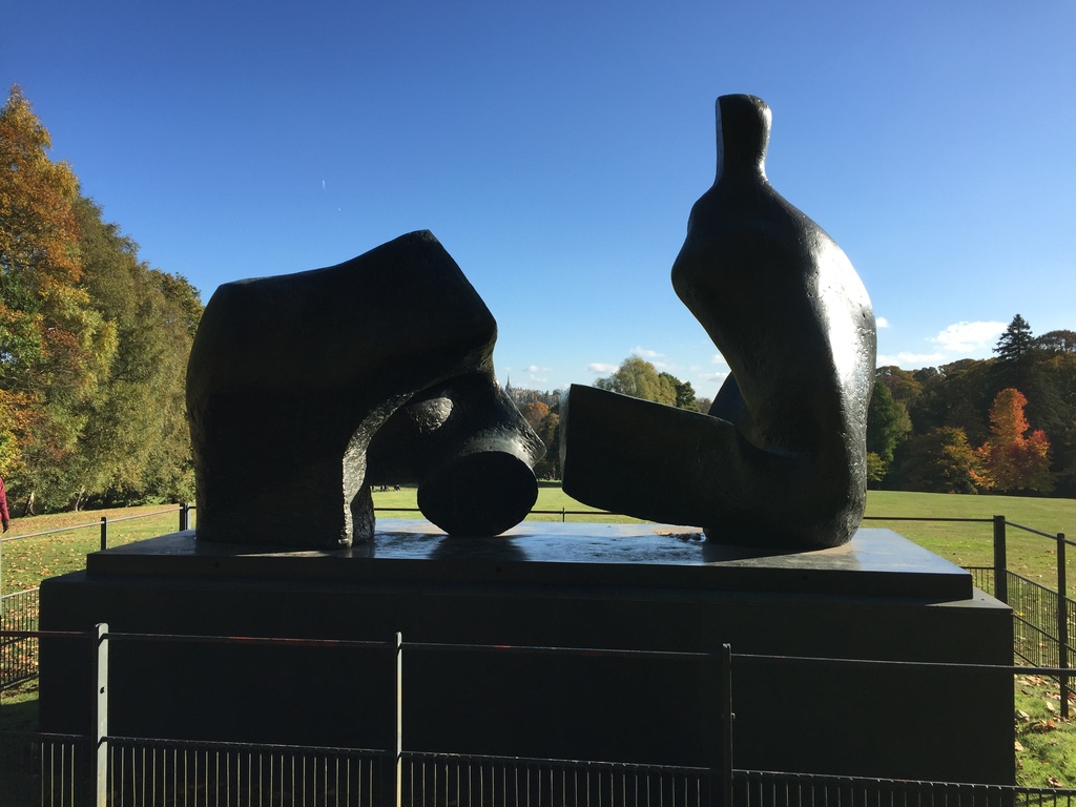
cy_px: 404
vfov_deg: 48.2
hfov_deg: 61.7
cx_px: 538
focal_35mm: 29
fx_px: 901
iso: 32
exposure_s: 1/1364
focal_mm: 4.15
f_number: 2.2
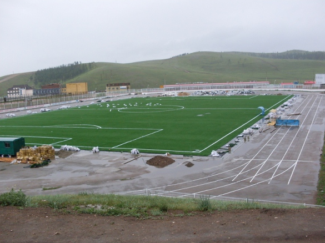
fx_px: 366
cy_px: 123
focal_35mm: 39
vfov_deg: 36.8
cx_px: 163
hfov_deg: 47.9
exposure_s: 1/250
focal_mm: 6.3
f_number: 2.8
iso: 80
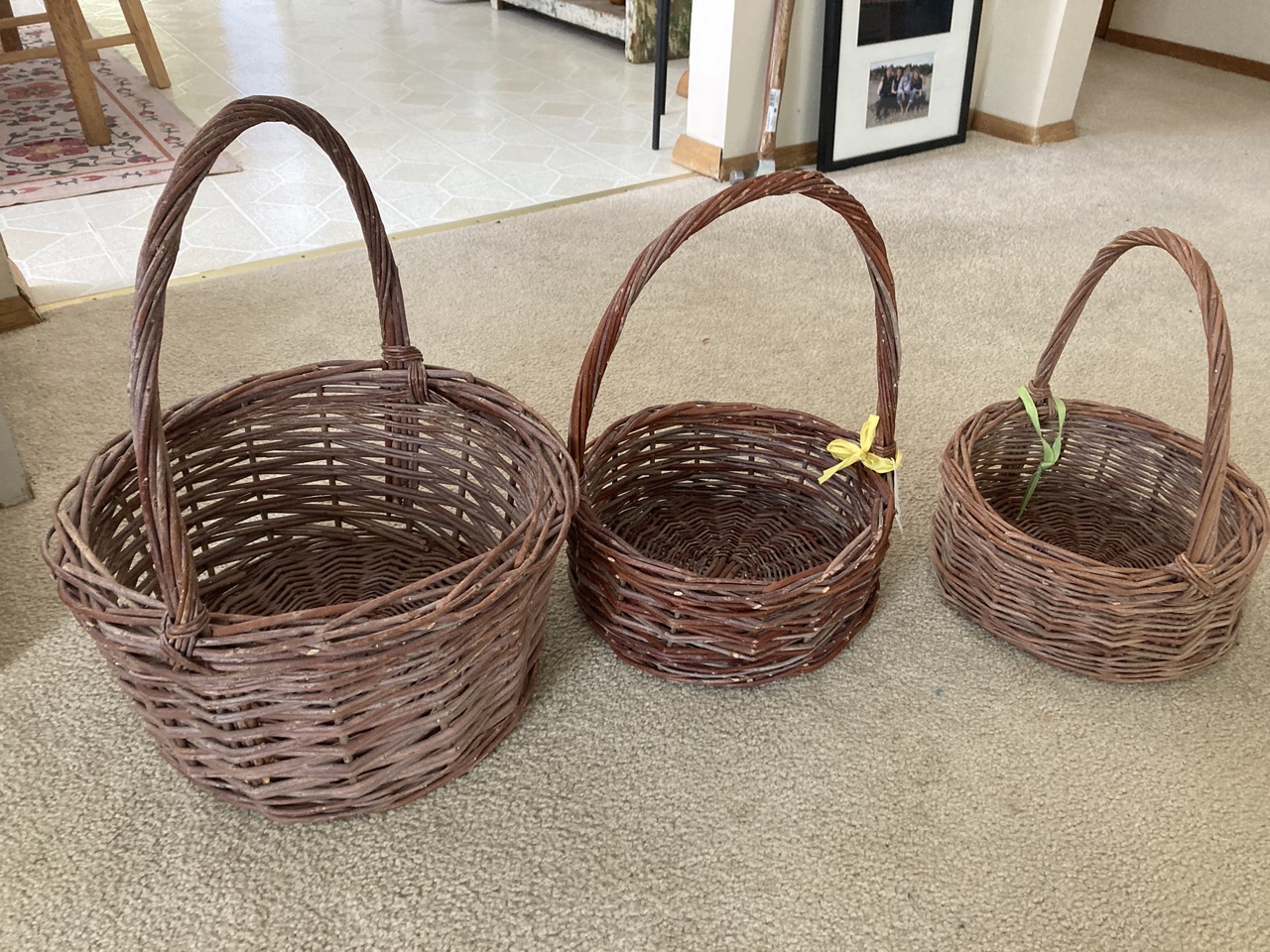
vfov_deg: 49.7
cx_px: 635
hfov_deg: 63.4
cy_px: 476
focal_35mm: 28
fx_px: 1027
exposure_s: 1/60
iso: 250
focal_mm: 3.99
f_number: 1.8
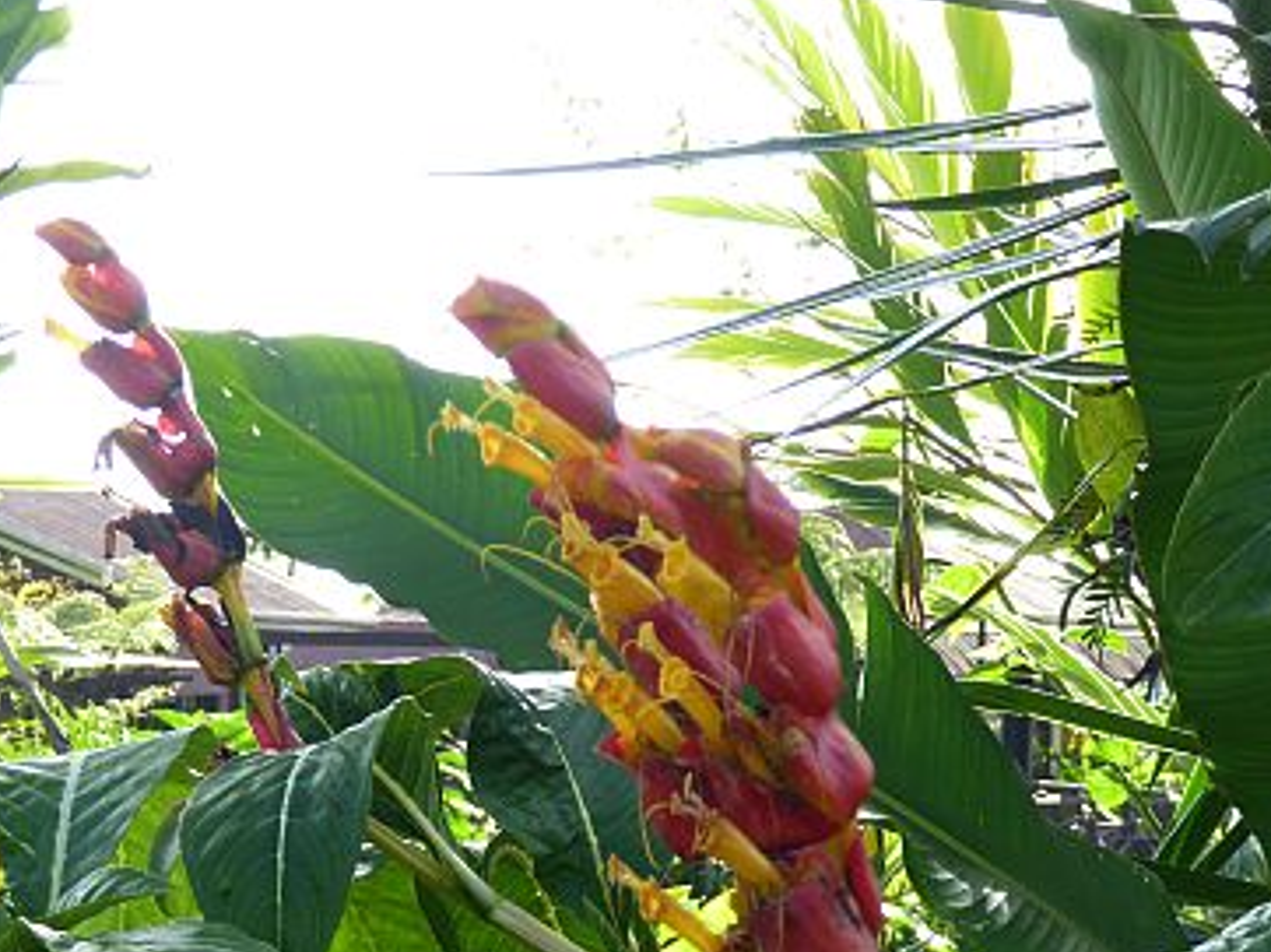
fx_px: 4477
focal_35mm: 122
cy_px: 741
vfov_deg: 12.1
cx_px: 485
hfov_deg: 16.1
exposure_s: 1/125
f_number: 4.4
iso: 100
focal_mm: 11.7
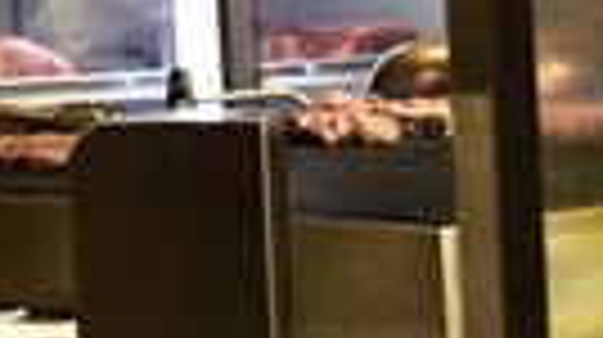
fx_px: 2060
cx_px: -477
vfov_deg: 9.3
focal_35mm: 129
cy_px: 23
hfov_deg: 14.6
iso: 200
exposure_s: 1/30
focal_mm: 22
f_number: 5.6
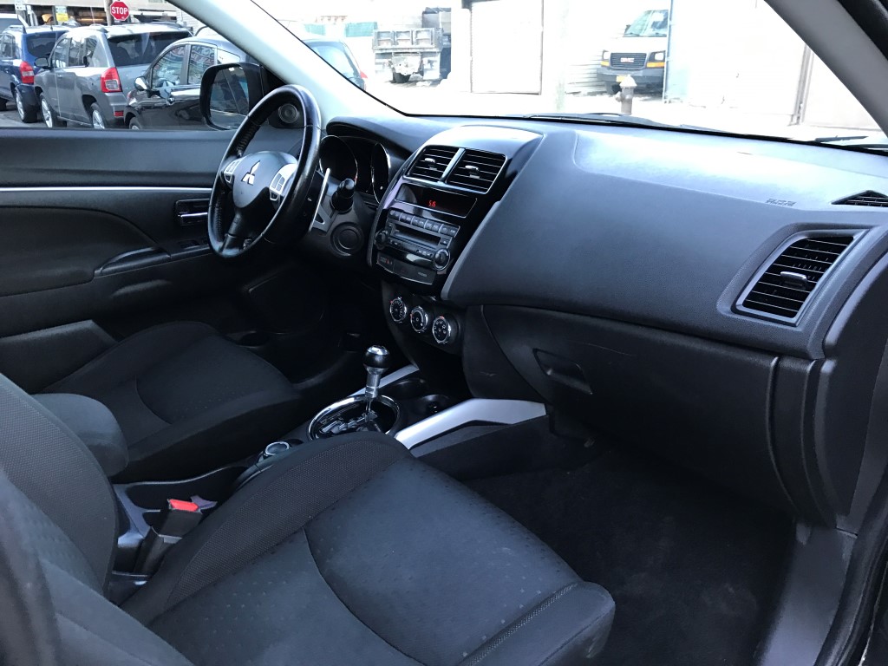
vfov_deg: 49.7
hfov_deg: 63.4
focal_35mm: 28
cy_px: 333
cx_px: 444
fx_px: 718
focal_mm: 3.99
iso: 40
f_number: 1.8
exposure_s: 1/15
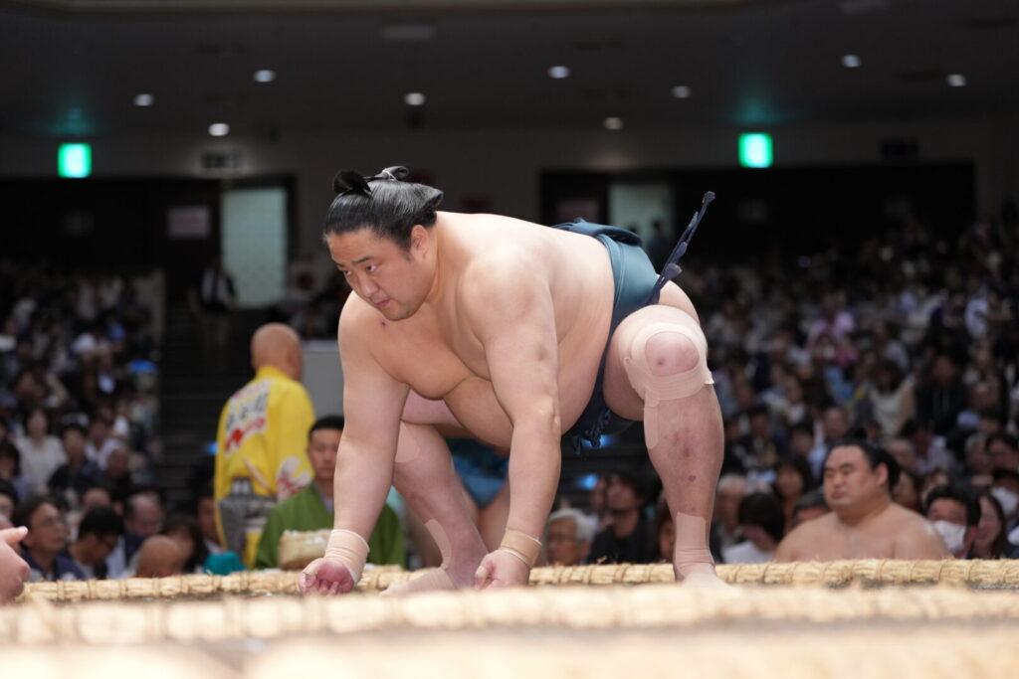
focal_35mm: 91
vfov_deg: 15.0
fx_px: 2576
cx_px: 510
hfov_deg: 22.4
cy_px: 340
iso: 1250
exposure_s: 1/500
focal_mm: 91
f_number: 2.8
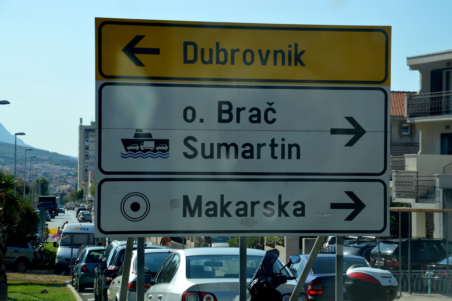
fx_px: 1317
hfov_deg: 19.5
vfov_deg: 13.0
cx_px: 226
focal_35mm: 105
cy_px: 150
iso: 100
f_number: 8
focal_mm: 70
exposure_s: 1/250
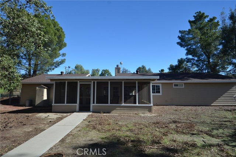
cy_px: 78
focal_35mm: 18
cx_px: 118
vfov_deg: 67.2
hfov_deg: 90.1
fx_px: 118
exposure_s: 1/250
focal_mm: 12
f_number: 8
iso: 180
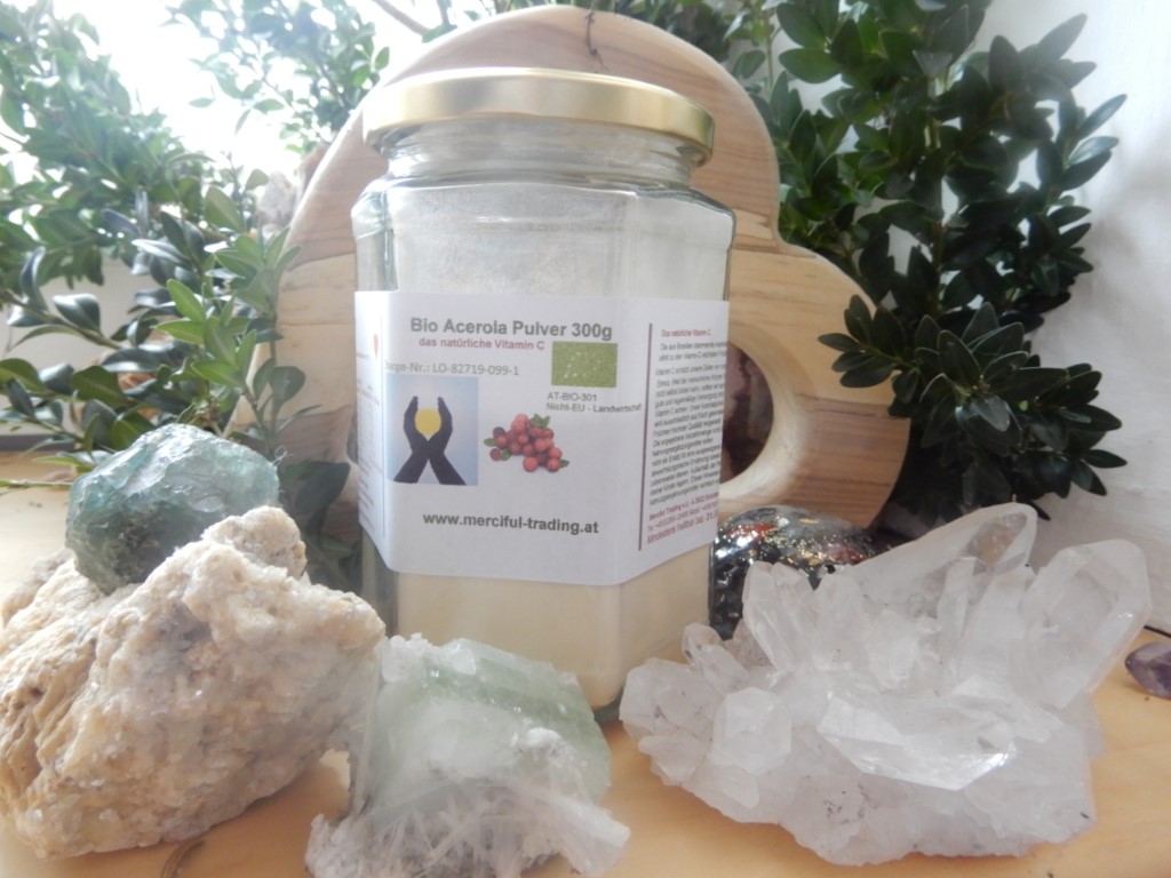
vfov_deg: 56.8
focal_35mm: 24
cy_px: 439
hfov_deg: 71.6
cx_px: 586
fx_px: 812
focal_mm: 4.3
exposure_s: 1/8
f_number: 3.4
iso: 450
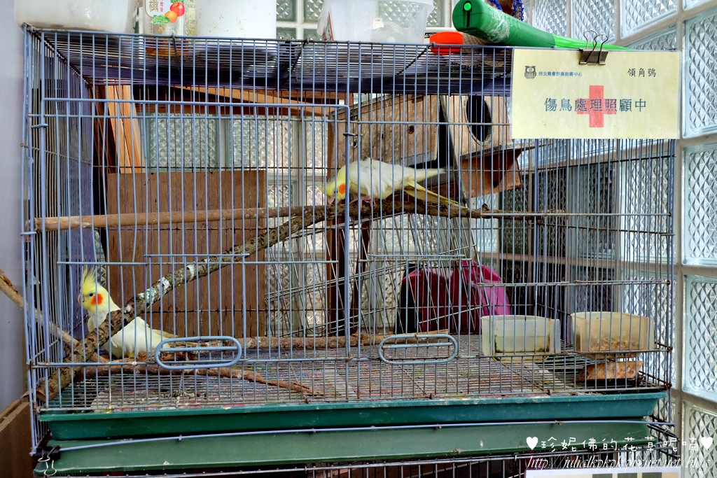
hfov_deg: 48.5
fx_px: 797
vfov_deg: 33.4
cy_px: 239
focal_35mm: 40
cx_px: 358
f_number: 8
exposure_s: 1/40
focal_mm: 26.9
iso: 2000
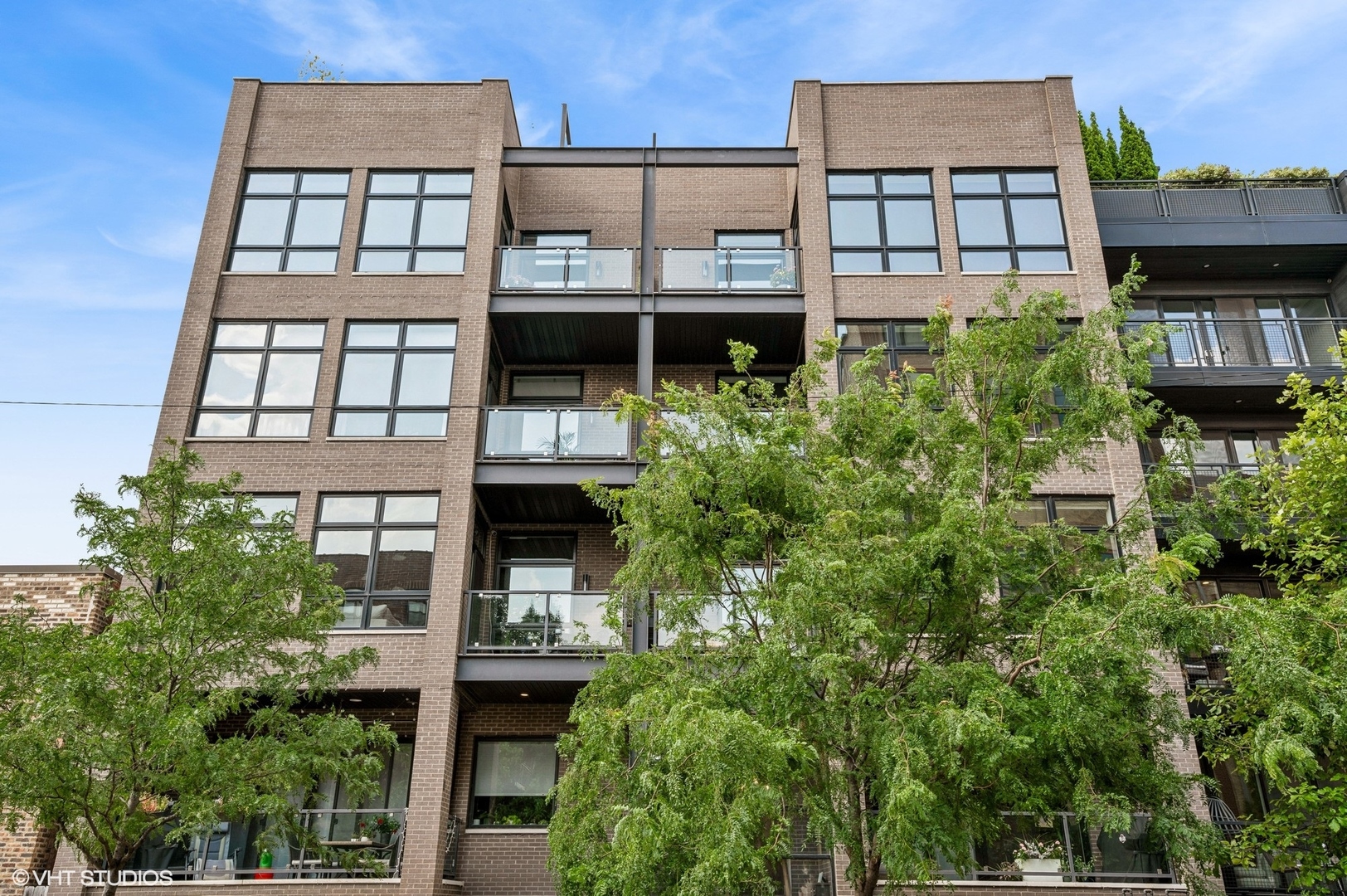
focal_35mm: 26
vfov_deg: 49.5
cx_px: 674
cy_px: 448
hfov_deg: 69.4
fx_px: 972
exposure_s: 1/90
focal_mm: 26
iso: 200
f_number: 9.5
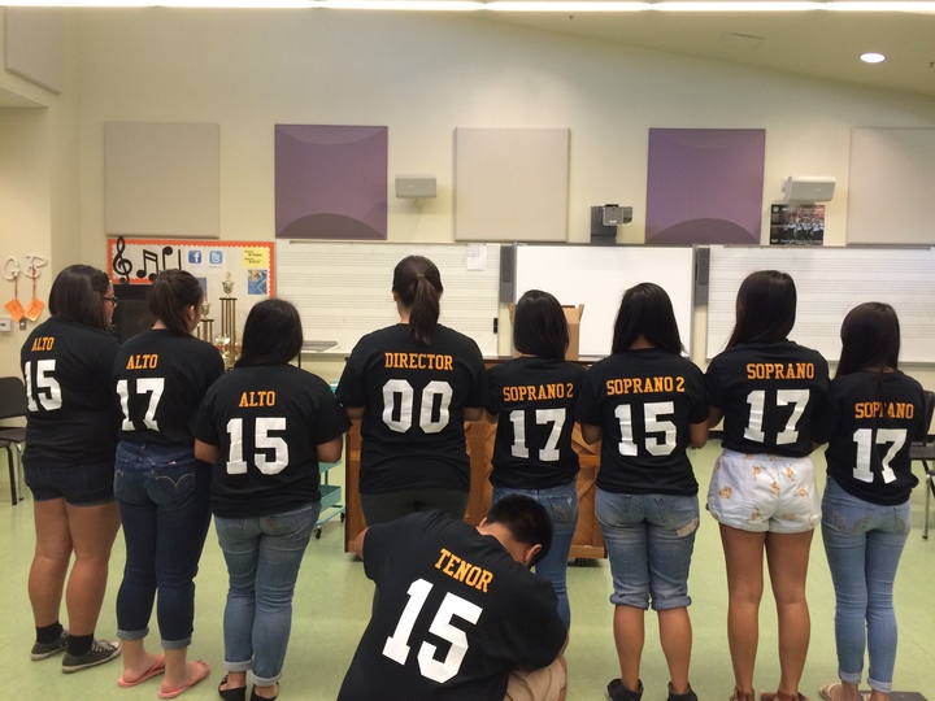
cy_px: 350
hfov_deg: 61.7
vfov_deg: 48.2
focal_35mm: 29
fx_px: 783
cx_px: 468
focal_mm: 4.15
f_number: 2.2
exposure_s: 1/30
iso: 64
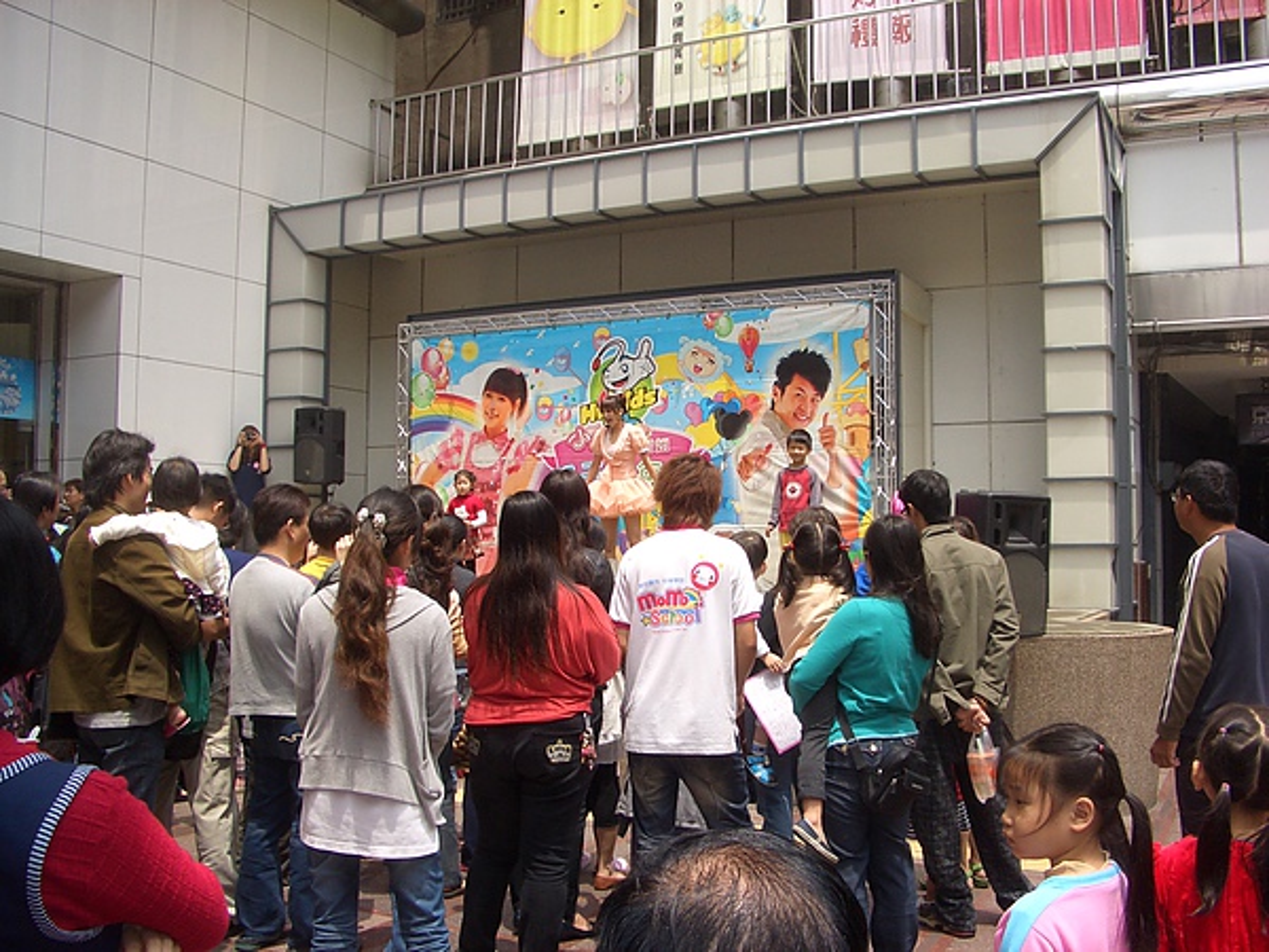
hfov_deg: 52.6
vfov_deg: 40.7
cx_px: 634
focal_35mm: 35
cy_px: 476
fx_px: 1283
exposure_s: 1/250
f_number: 4.3
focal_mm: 5.8
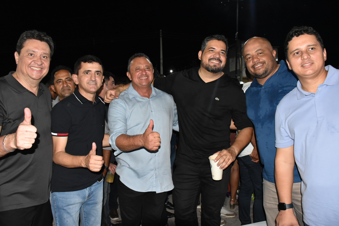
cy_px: 113
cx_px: 170
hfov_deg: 67.4
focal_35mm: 27
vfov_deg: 47.9
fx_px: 254
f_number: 5.6
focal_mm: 18
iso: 2500
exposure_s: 1/100
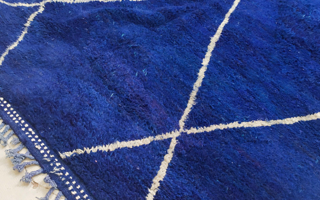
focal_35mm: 42
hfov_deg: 47.2
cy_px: 138
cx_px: 164
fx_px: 366
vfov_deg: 30.3
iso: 125
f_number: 2.2
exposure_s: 1/35
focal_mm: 4.15
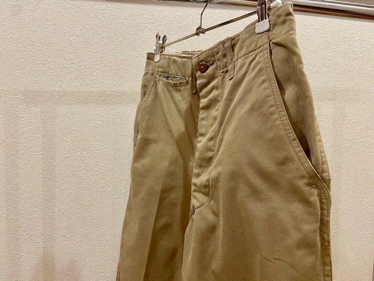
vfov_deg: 53.1
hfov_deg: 67.3
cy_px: 140
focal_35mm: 26
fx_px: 281
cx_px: 187
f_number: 1.8
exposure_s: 1/60
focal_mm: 4.25
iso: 250
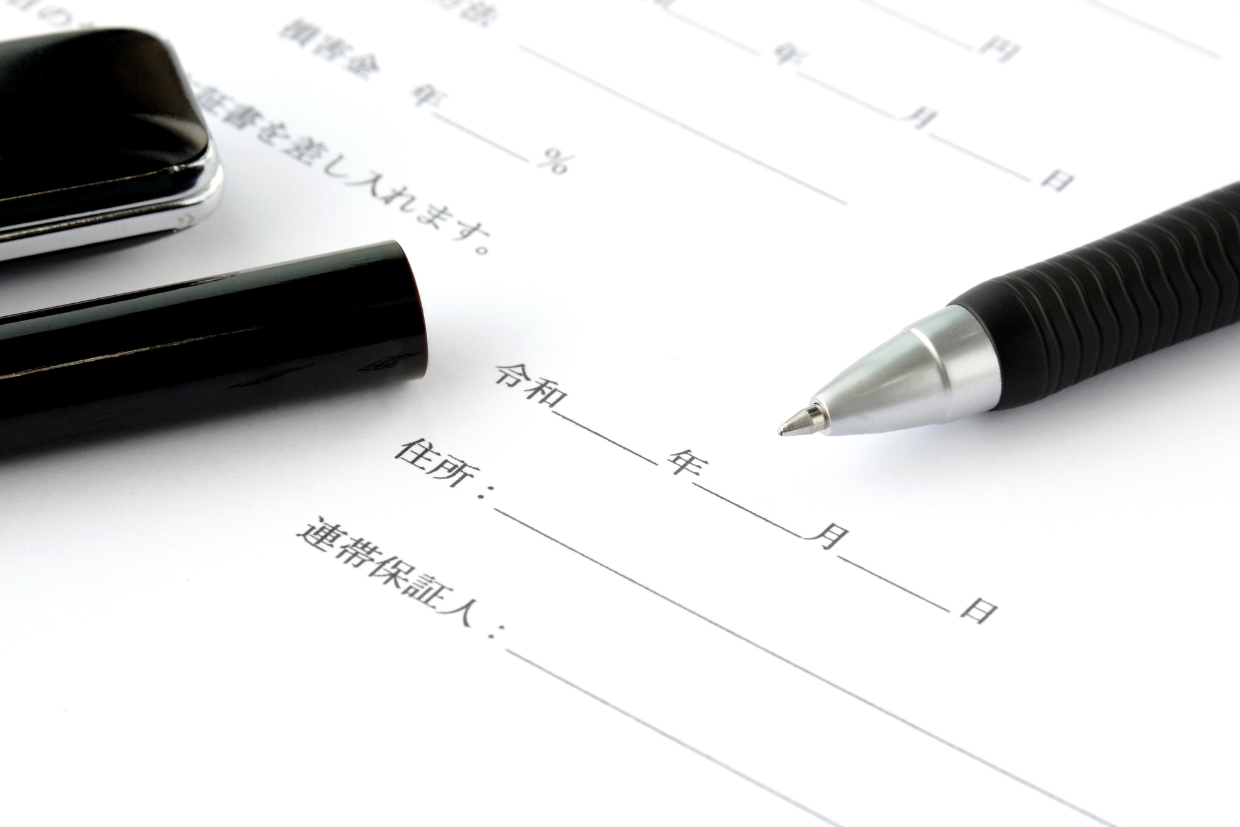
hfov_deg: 8.9
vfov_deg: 6.0
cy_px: 414
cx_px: 620
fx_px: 7923
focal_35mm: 230
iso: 640
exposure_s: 1/25
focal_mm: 230
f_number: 18
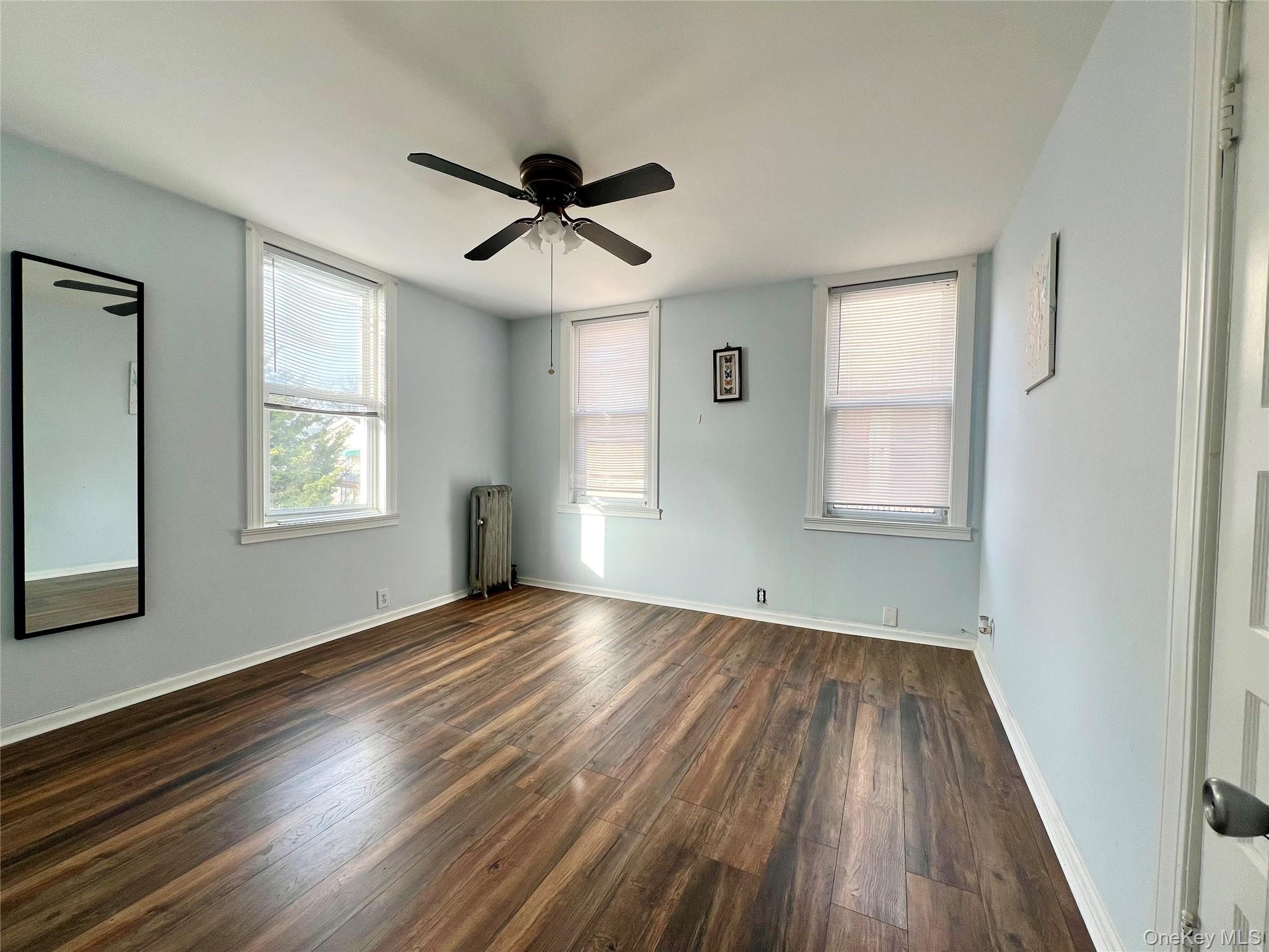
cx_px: 634
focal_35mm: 13
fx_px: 477
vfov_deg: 89.9
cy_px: 476
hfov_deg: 106.2
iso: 32
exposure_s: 1/99
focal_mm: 1.57
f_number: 1.8
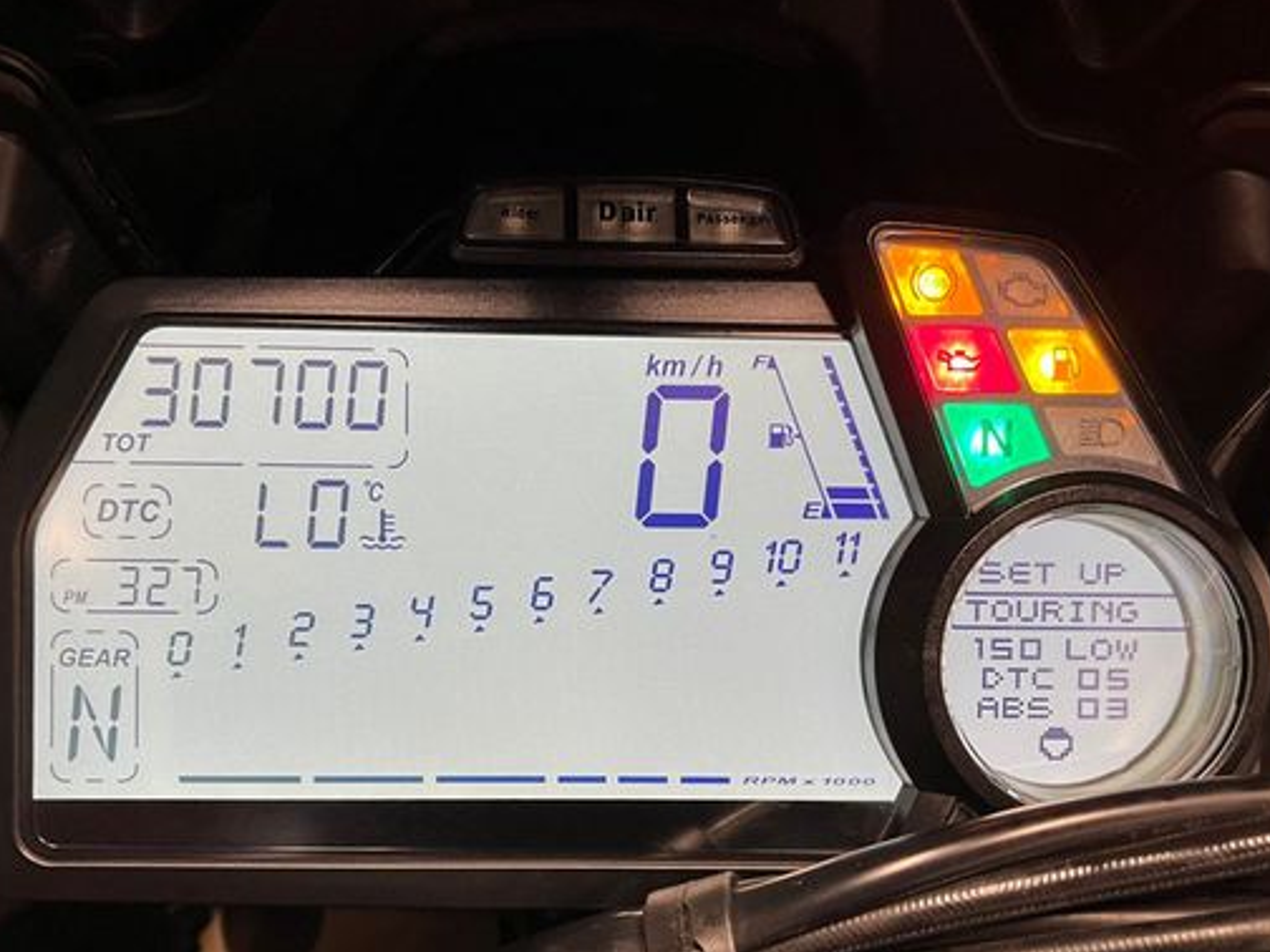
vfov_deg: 42.8
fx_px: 1211
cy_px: 552
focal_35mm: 33
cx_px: 577
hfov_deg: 55.3
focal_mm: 5.1
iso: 125
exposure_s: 1/80
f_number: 1.6
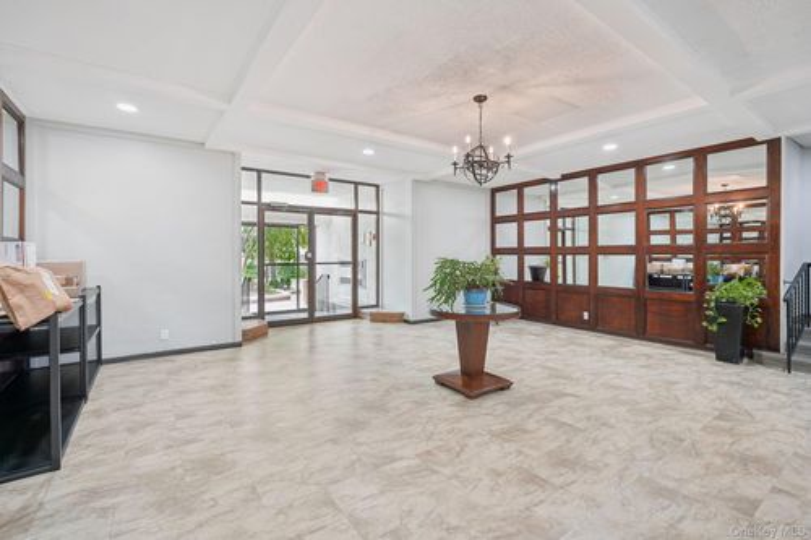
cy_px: 270
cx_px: 406
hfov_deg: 96.8
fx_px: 360
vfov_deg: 73.7
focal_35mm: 16
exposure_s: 1/5
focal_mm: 16
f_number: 8
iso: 400
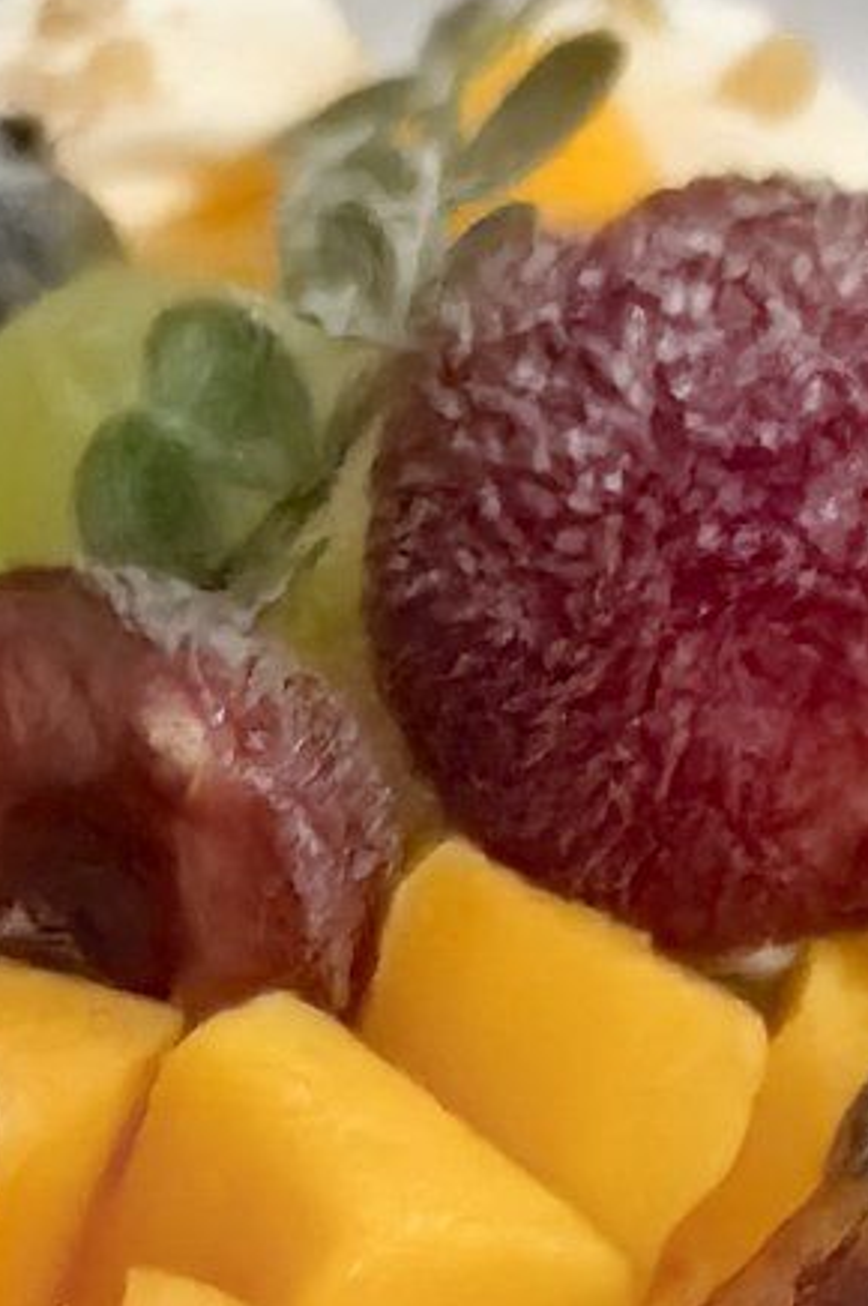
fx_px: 6375
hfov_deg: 7.8
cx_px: 745
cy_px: 1712
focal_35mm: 176
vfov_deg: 11.4
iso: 2000
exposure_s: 1/100
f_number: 2
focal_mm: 5.75
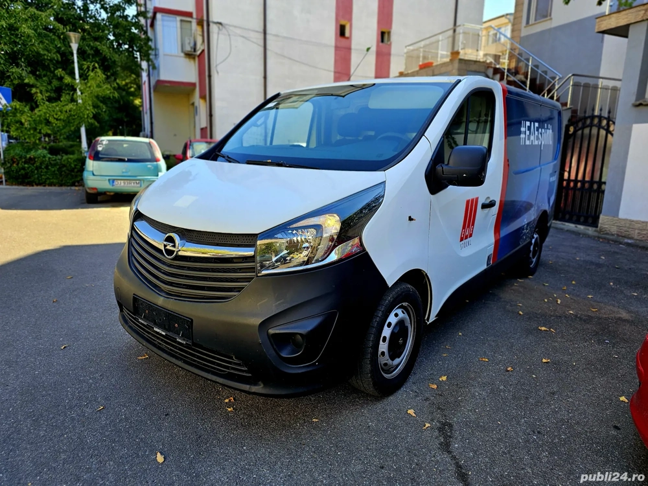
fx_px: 431
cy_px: 243
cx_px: 324
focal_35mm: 23
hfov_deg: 73.9
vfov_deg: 58.9
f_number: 1.7
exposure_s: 1/104
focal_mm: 6.3
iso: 10
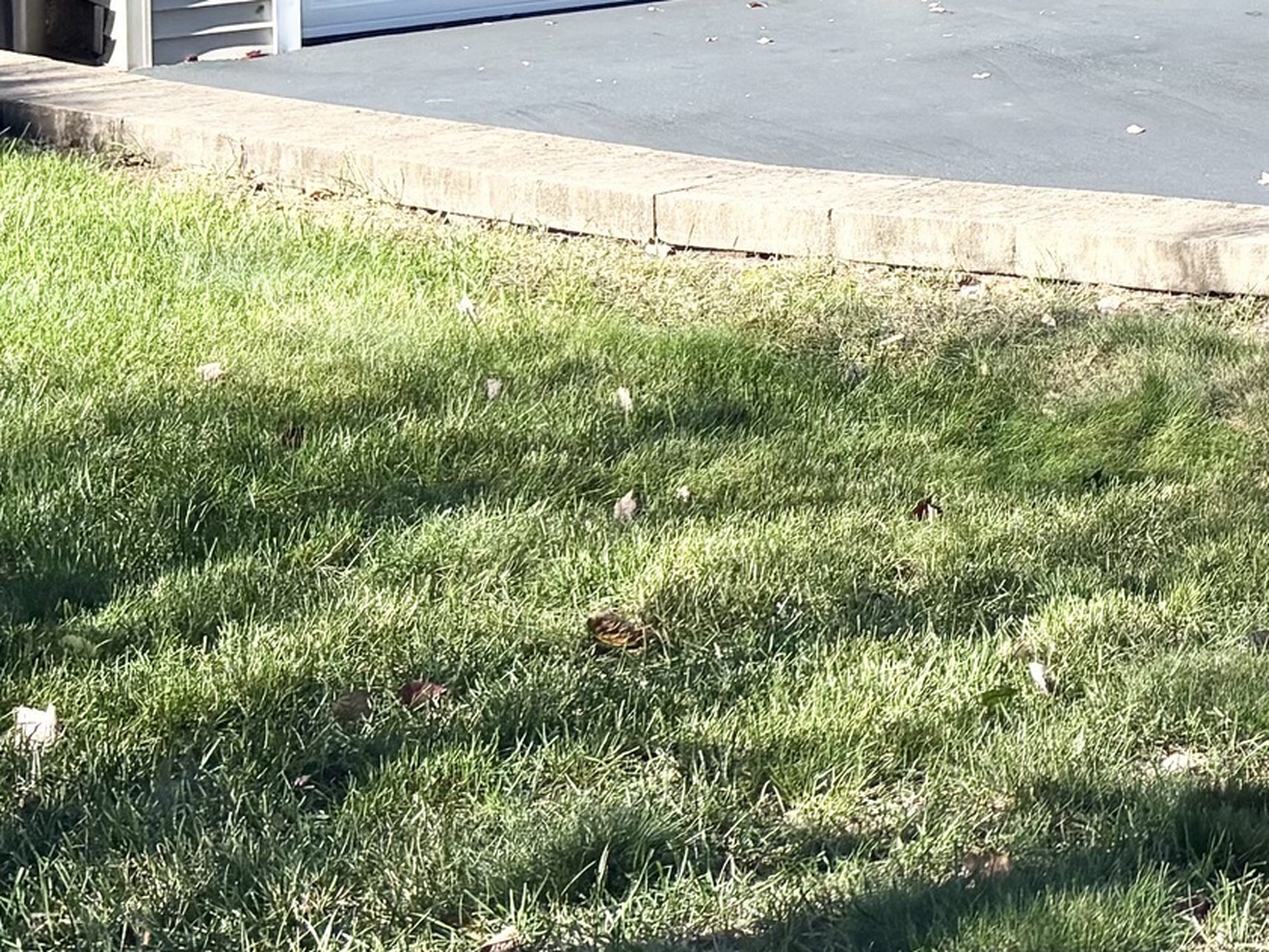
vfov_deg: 14.7
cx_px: 2023
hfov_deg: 17.9
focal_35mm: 95
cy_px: -383
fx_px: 3483
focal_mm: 5.96
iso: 50
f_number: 1.6
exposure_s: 1/2513
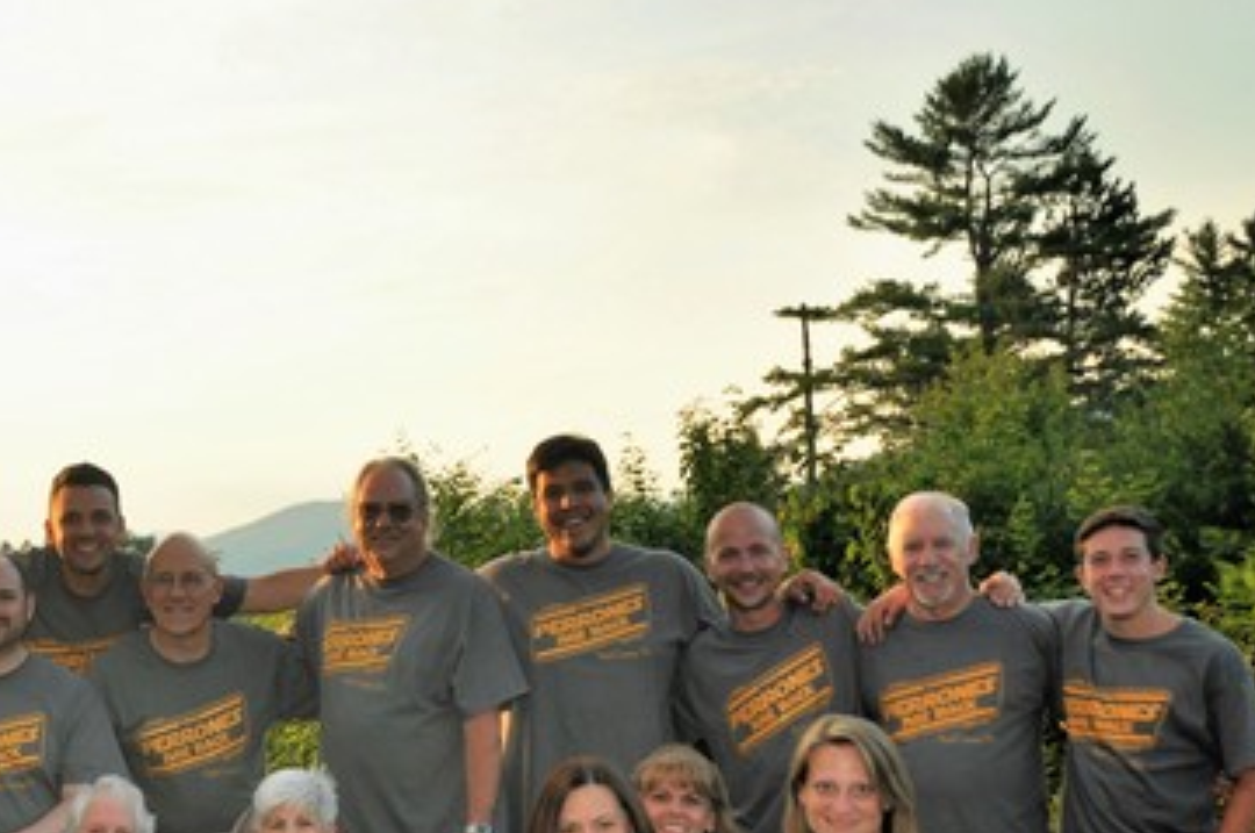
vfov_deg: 17.9
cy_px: 739
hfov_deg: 26.2
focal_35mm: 75
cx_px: 136
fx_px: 2611
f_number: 5
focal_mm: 25
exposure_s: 1/100
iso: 200
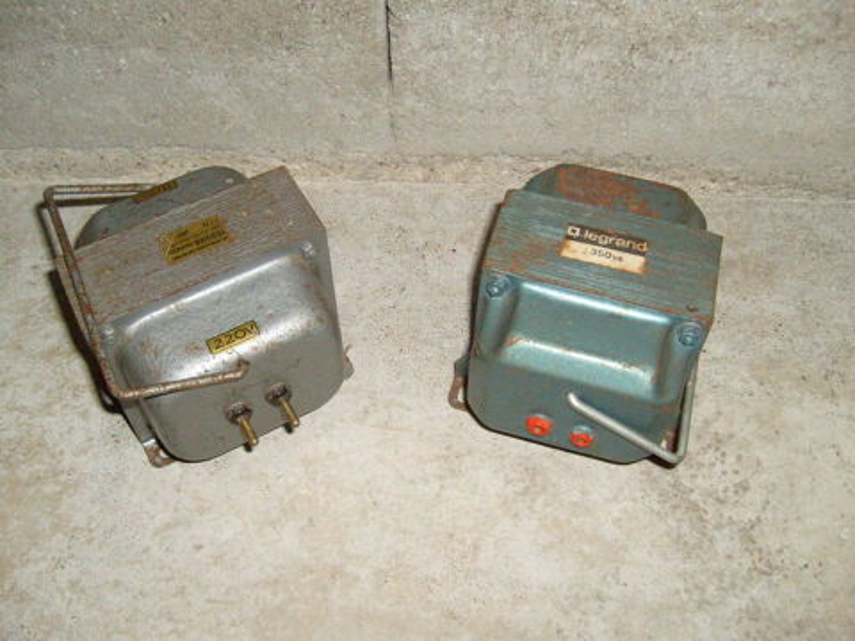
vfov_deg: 40.7
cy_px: 320
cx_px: 428
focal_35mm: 35
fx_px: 864
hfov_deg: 52.6
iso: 400
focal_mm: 5.8
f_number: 2.8
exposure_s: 1/45
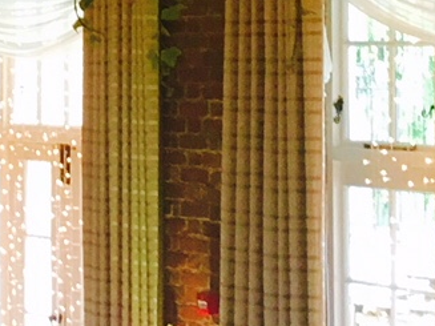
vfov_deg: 8.2
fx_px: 2249
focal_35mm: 179
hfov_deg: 10.6
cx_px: -242
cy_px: -67
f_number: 2.2
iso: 125
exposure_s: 1/33
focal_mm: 4.15
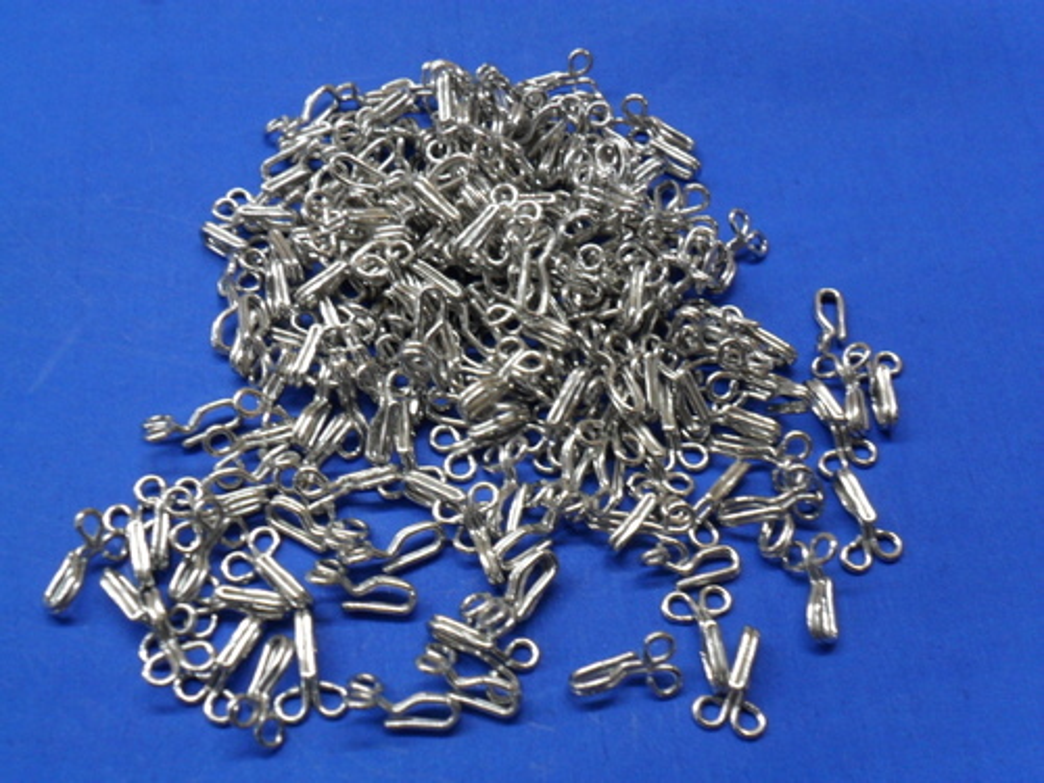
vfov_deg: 32.9
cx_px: 522
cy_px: 392
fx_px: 1327
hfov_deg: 42.9
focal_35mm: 44
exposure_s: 1/4
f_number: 4.5
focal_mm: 7.8
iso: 200
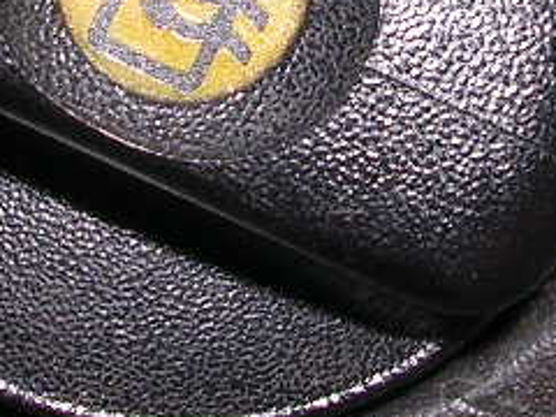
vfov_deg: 9.1
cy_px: 7
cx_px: 331
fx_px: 2602
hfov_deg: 12.2
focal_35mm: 162
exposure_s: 1/60.1
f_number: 5.6
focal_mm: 5.8
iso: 50
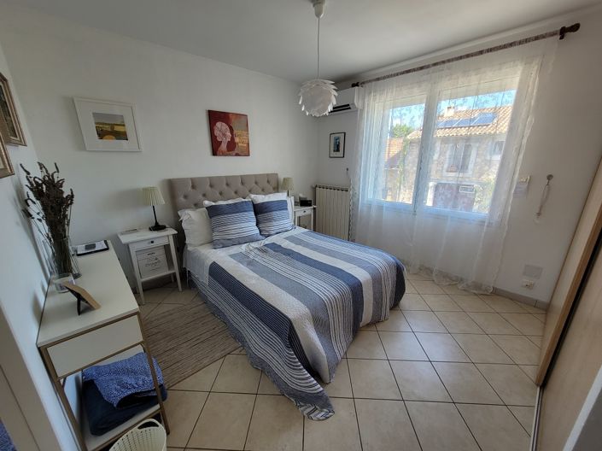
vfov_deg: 89.9
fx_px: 226
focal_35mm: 13
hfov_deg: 106.2
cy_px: 226
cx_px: 301
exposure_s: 1/50
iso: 50
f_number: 2.2
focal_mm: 1.74
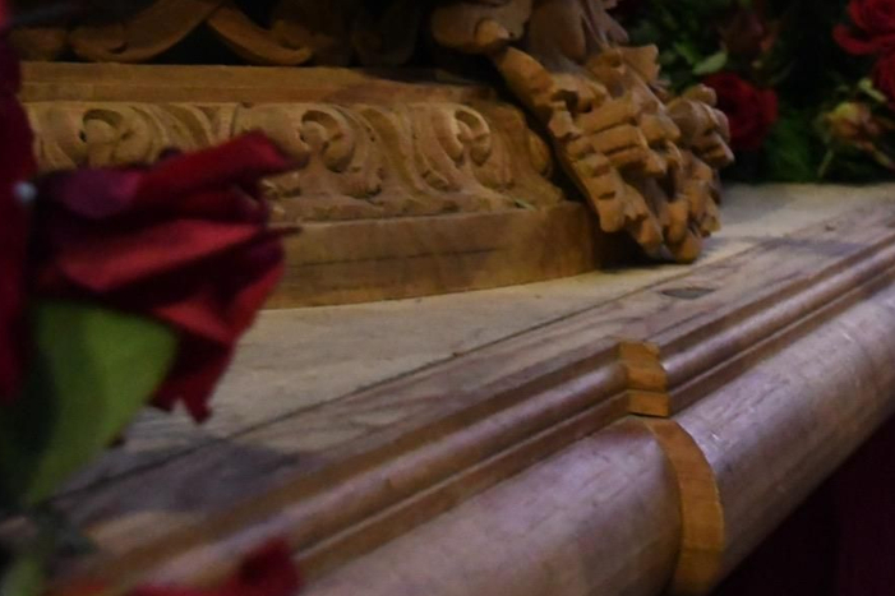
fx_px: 2212
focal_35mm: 89
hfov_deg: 22.0
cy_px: -73
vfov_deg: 14.9
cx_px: 913
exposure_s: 1/50
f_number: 5.6
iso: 10000
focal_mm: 26
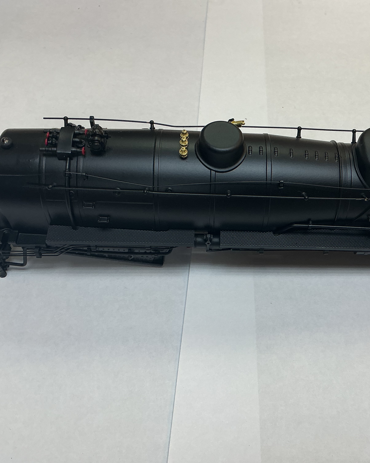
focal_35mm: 38
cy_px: 233
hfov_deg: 38.7
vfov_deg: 47.9
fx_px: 520
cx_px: 251
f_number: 1.8
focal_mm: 3
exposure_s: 1/120
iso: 40
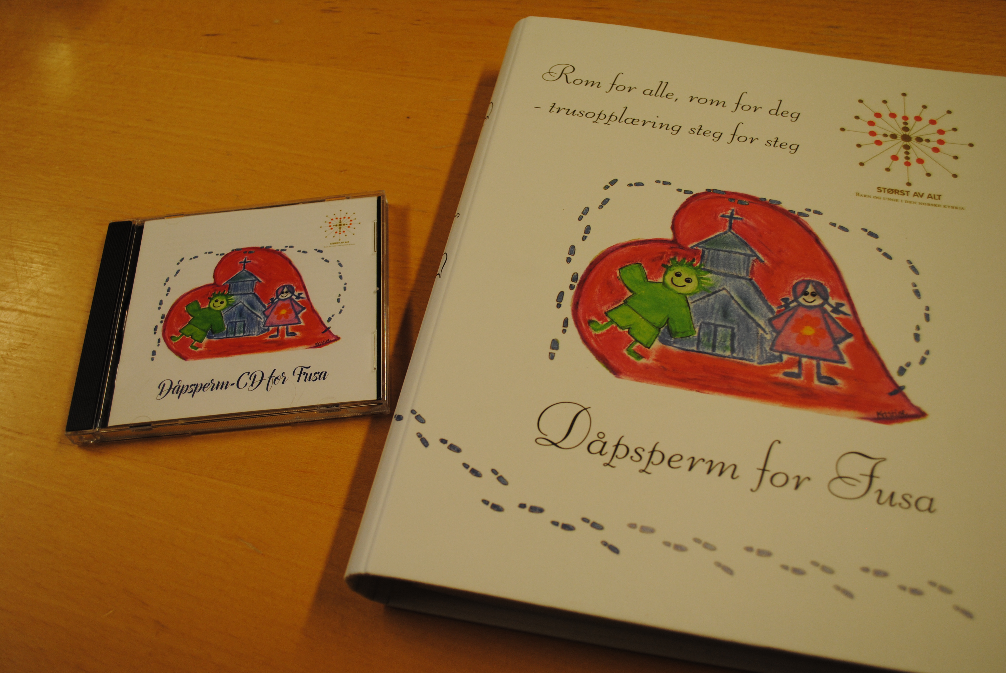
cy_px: 336
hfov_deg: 53.1
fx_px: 1007
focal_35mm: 36
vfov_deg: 37.0
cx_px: 503
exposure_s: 1/50
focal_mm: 24
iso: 200
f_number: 4
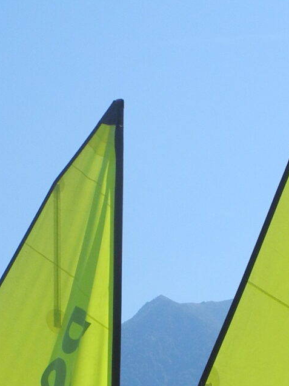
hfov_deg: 9.7
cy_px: 615
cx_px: 65
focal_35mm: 153
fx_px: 1703
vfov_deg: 12.2
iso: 100
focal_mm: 8.1
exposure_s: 1/981
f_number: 5.6
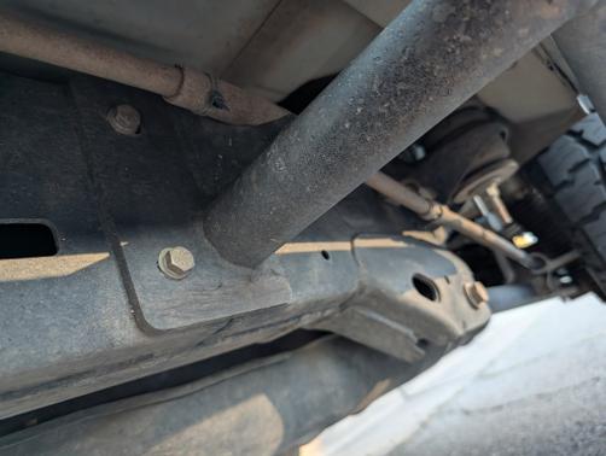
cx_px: 303
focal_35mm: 24
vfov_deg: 56.9
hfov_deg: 71.5
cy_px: 228
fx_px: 421
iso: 466
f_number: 1.68
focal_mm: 6.9
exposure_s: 1/343
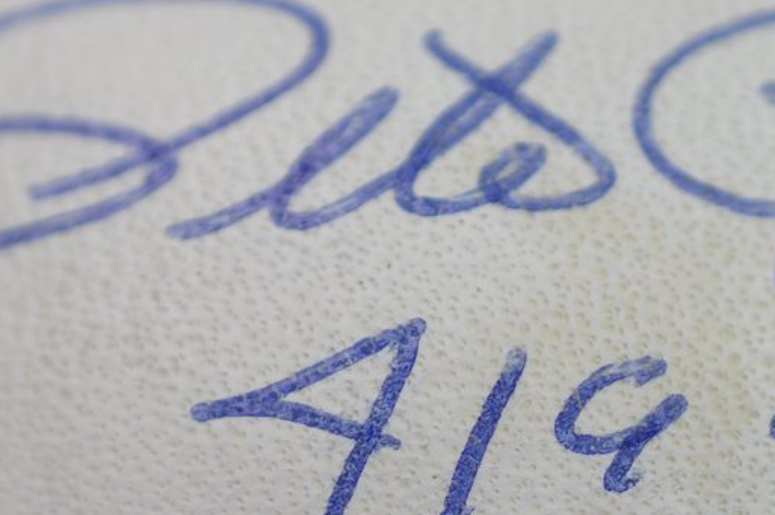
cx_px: 437
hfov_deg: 10.3
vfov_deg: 6.9
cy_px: 353
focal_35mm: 200
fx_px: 4301
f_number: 4.5
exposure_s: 1/80
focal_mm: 40
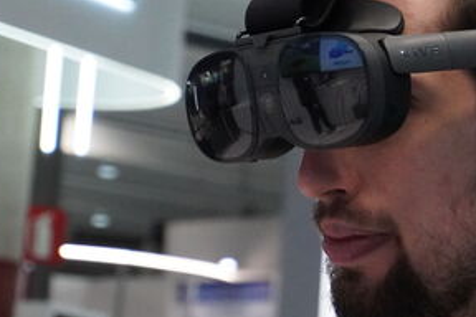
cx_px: 350
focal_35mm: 160
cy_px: 138
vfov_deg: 8.6
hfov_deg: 12.8
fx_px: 2115
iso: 5000
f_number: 5.6
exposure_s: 1/640
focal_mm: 50
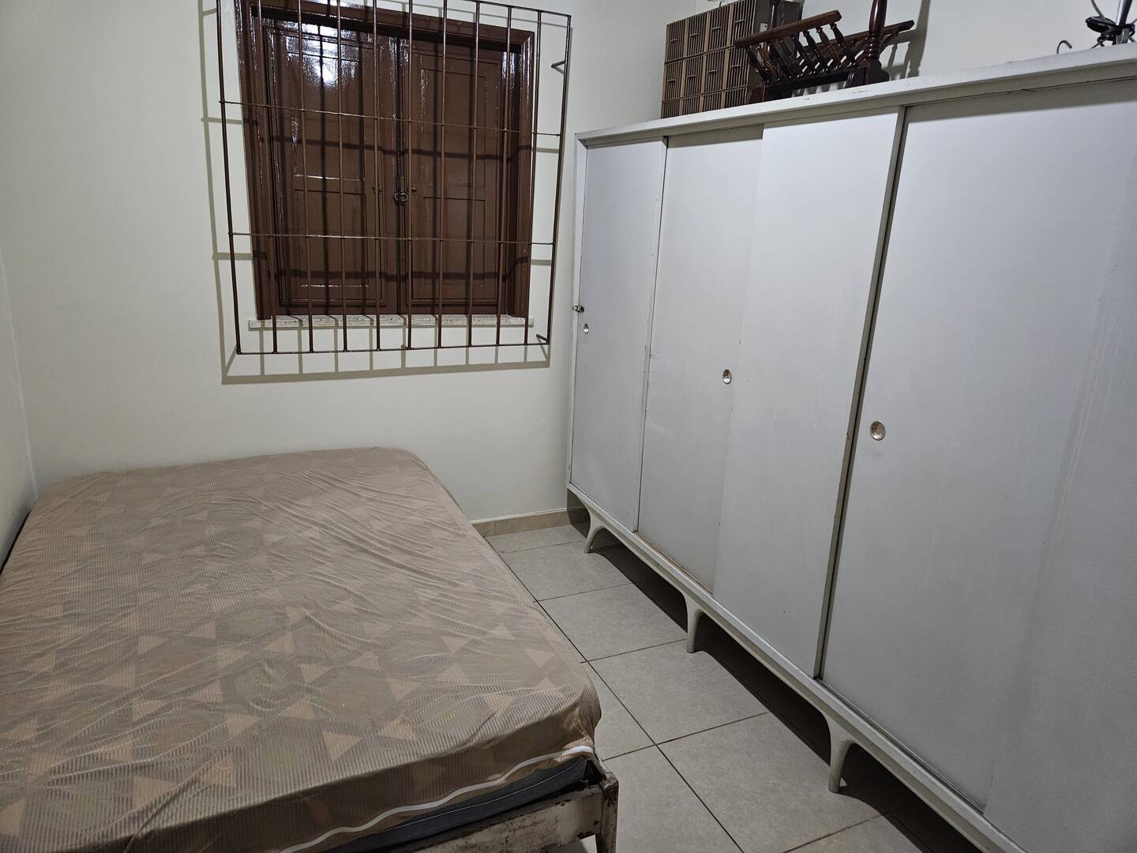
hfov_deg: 73.9
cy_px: 426
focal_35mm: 23
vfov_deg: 58.9
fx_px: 755
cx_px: 568
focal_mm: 5.4
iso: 640
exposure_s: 1/60
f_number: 1.8
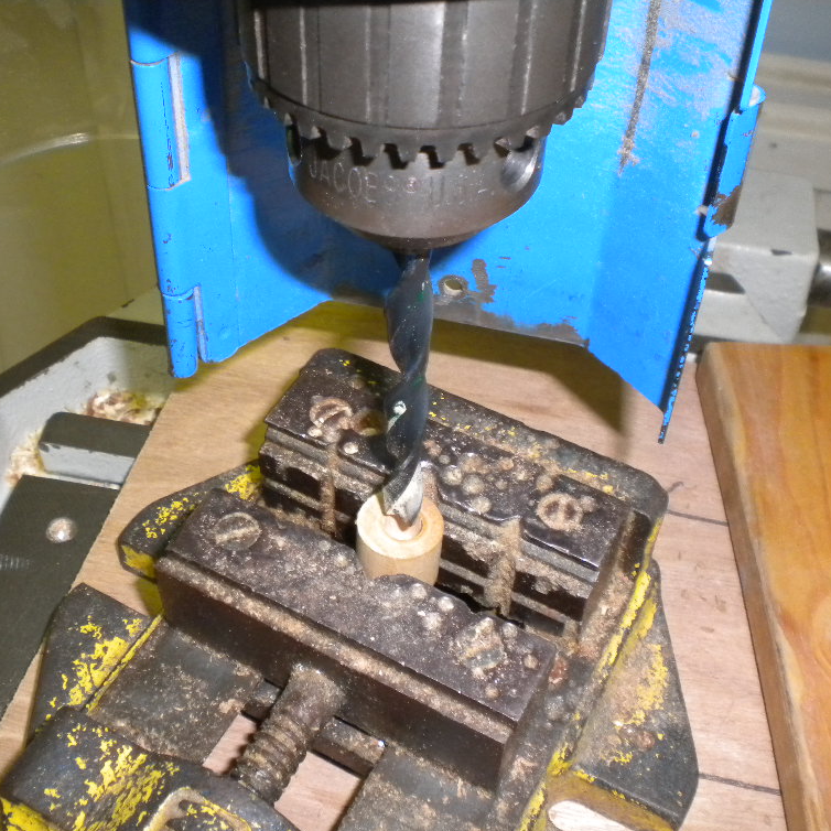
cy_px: 421
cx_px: 353
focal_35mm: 42
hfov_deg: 39.9
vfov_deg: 40.0
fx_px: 1141
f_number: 4.6
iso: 400
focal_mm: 6.3
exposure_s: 1/30
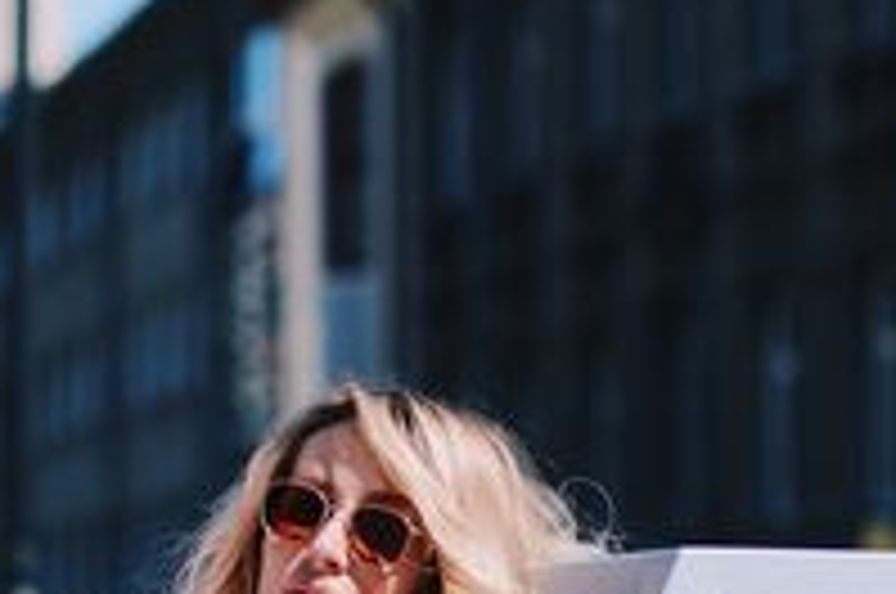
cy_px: 448
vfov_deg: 4.9
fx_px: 6908
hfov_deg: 7.3
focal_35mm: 278
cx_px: -396
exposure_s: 1/2500
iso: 100
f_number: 4
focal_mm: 85
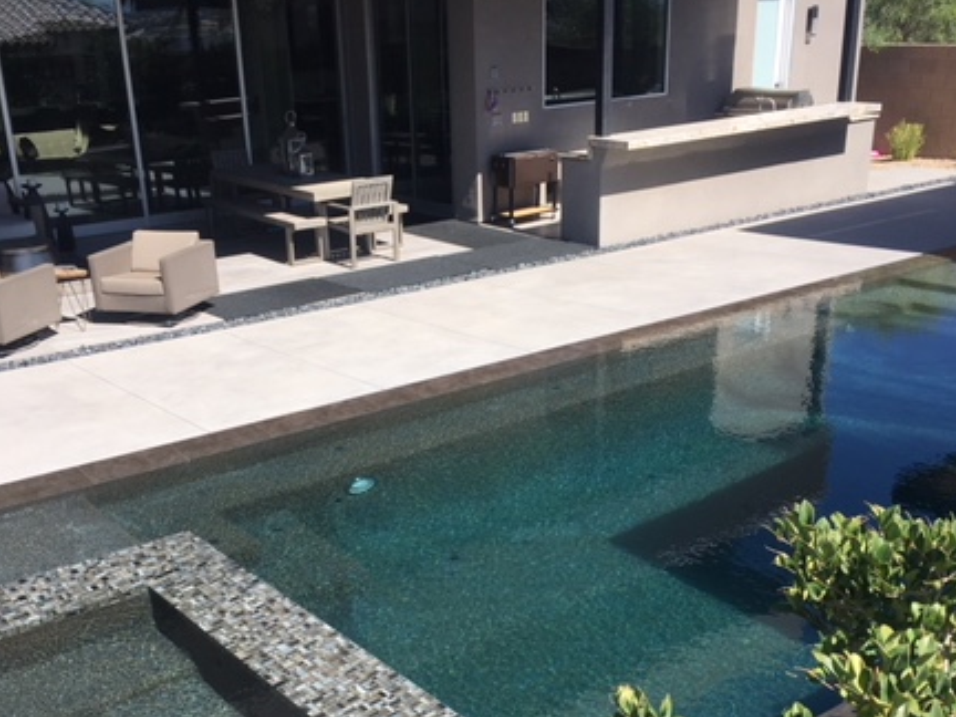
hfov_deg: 43.8
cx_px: 449
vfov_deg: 33.1
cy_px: 518
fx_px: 1188
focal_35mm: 43
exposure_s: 1/1479
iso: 25
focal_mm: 4.15
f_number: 2.2
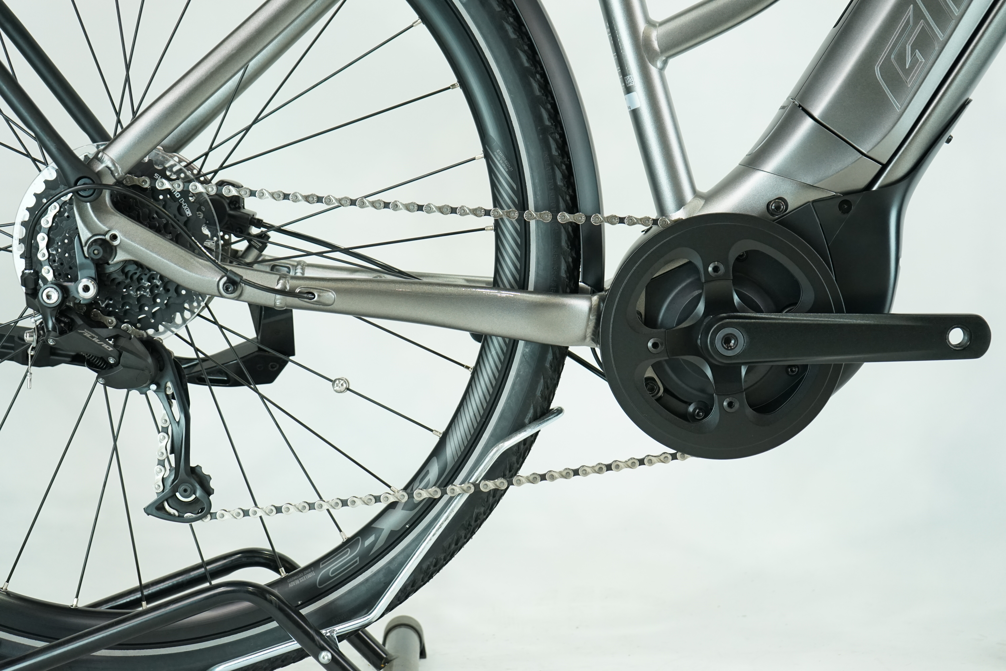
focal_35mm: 62
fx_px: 1732
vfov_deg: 21.9
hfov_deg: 32.4
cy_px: 336
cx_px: 503
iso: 1600
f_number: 5.6
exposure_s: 1/200
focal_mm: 62
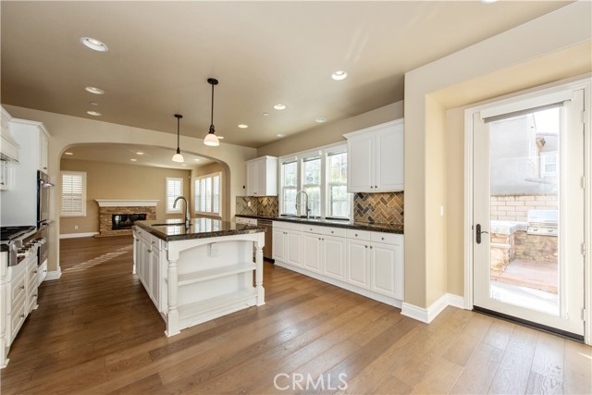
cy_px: 198
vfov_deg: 81.2
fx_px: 230
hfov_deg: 104.2
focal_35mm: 14
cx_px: 296
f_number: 5.6
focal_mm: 14
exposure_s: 1/125
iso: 360
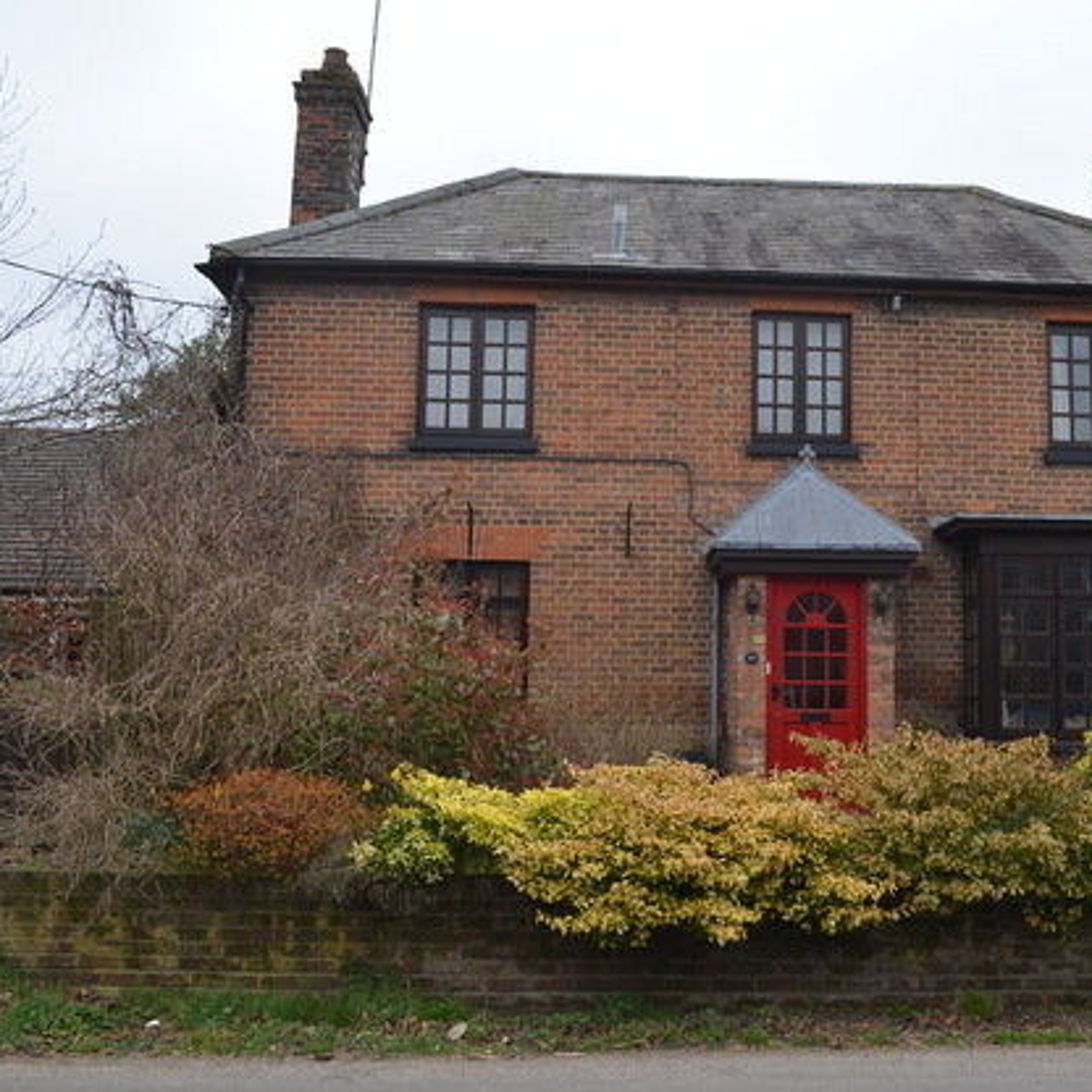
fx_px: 1535
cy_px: 542
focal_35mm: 43
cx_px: 706
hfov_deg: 38.8
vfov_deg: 39.2
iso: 200
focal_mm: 22
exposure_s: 1/200
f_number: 7.1
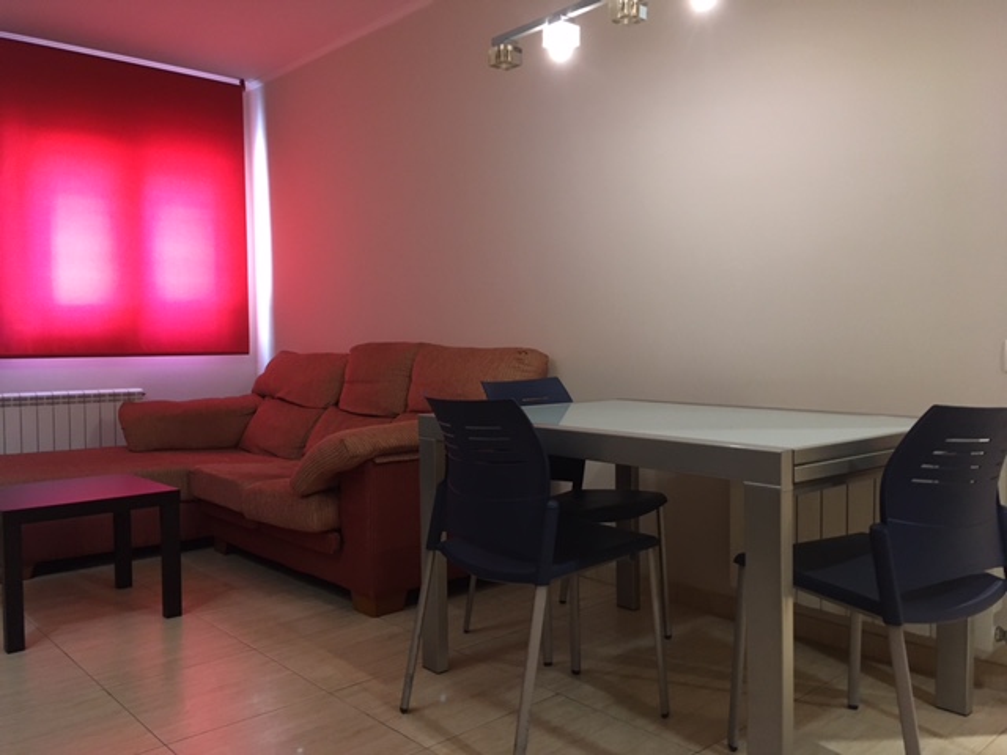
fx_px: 844
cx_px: 504
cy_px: 378
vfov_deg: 48.2
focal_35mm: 29
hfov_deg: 61.7
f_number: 2.2
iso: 200
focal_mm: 4.15
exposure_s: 1/20
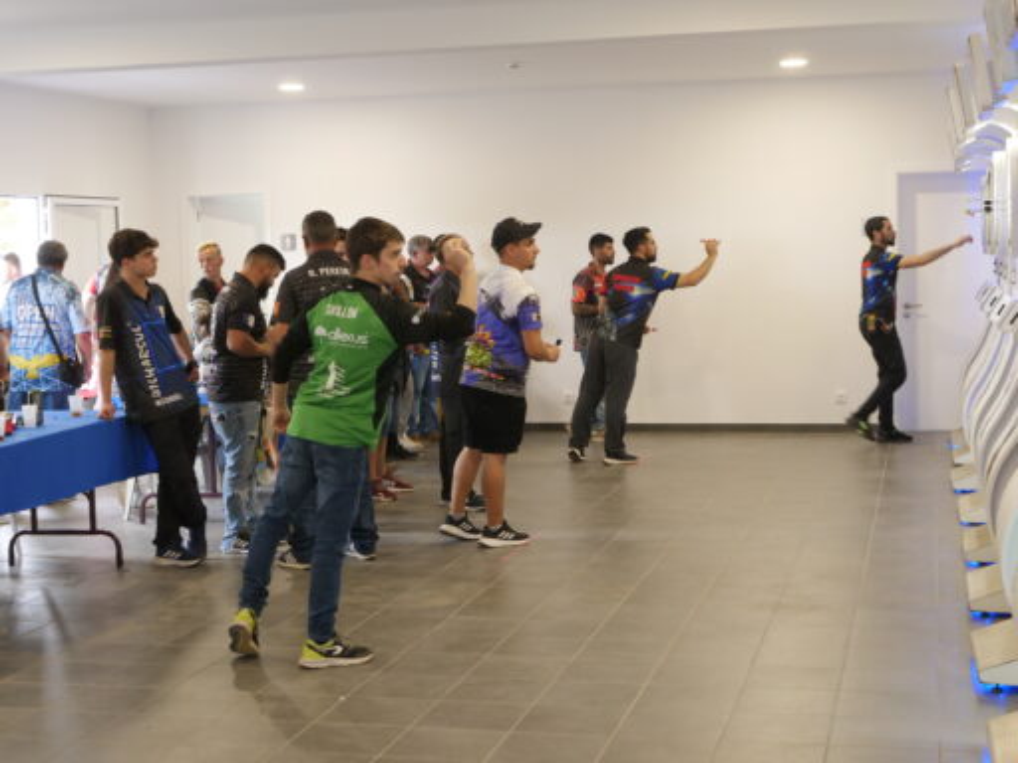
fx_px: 1706
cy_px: 382
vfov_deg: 25.2
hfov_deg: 33.2
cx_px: 509
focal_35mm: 58
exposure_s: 1/50
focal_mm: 29
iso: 1600
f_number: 3.7
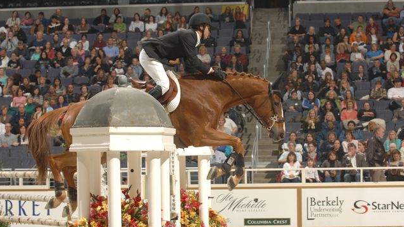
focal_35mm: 111
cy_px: 111
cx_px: 202
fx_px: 1189
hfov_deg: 19.3
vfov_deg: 10.9
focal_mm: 70
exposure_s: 1/250
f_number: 5
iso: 320
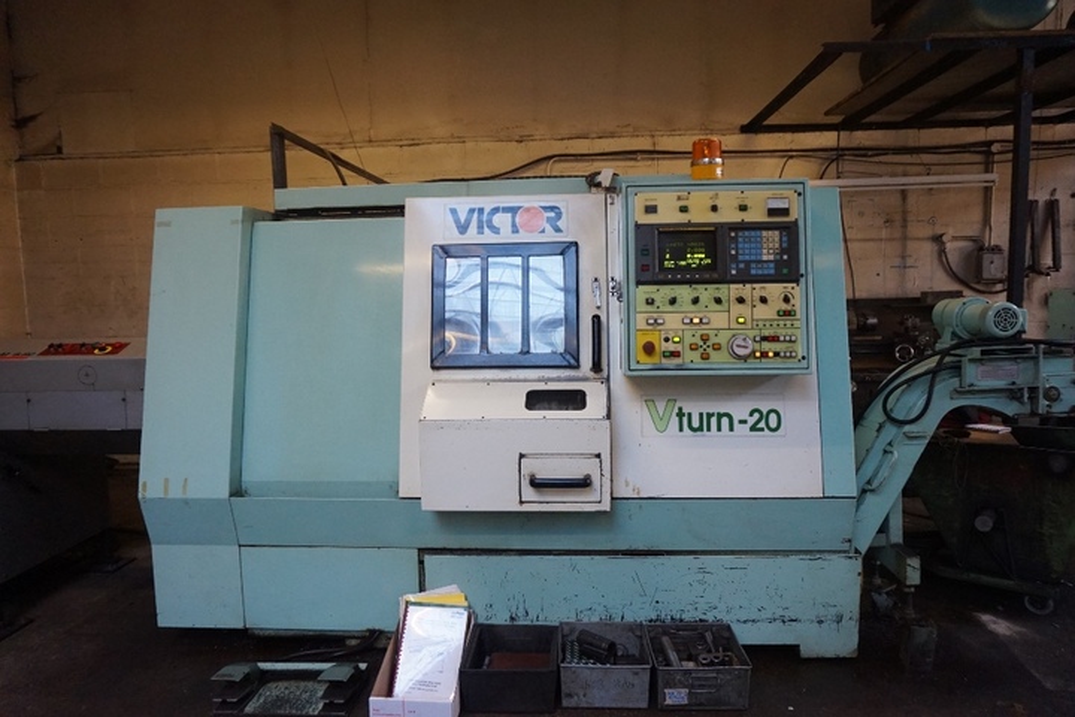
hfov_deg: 73.7
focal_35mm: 24
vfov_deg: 53.1
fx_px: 717
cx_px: 538
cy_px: 358
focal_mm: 16
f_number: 3.5
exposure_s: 1/160
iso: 2500
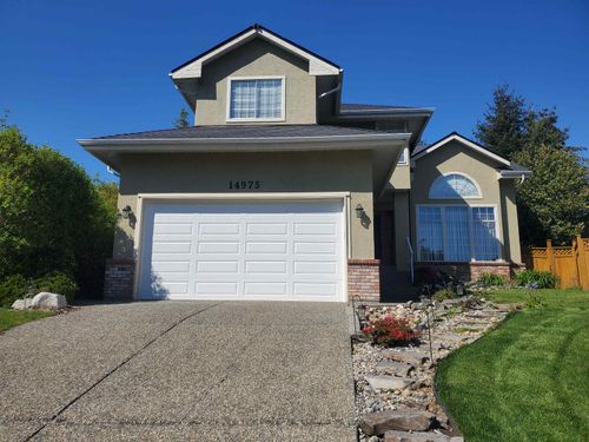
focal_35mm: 26
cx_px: 294
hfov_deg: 67.3
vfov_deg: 53.1
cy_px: 221
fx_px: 442
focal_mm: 4.3
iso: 50
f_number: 2.4
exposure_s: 1/2548
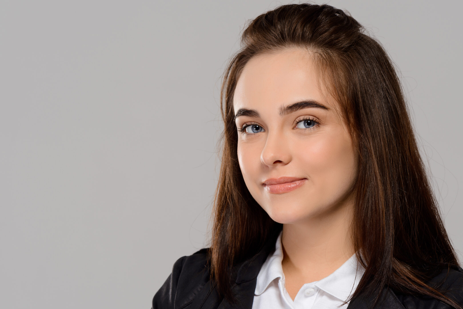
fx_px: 1660
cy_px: 158
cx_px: 243
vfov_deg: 10.6
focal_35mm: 129
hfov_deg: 15.9
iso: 100
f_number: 9
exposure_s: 1/160
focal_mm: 105
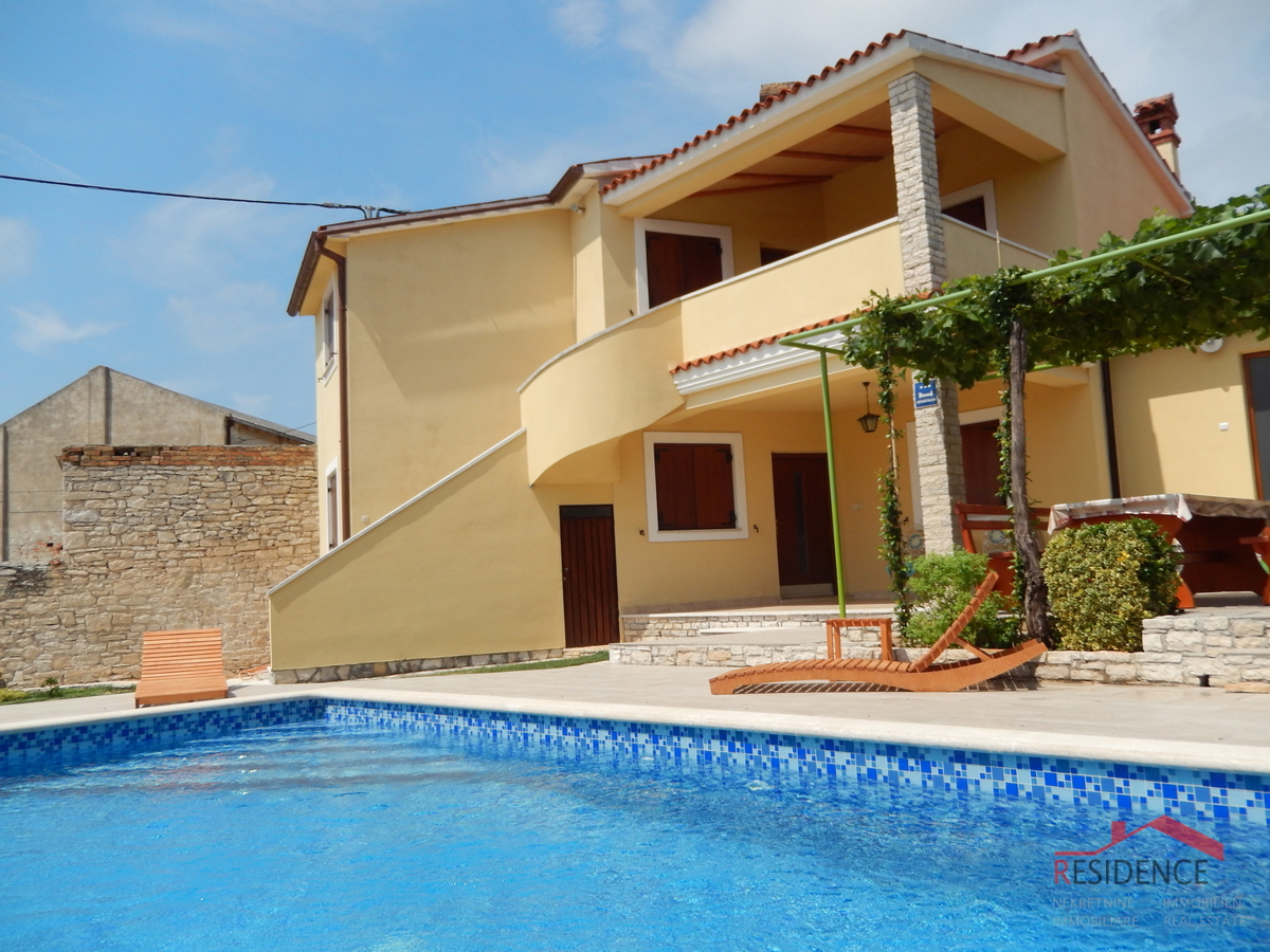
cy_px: 476
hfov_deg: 63.4
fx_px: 1027
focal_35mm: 28
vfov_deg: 49.7
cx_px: 635
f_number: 7.2
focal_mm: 5.1
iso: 125
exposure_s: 1/500
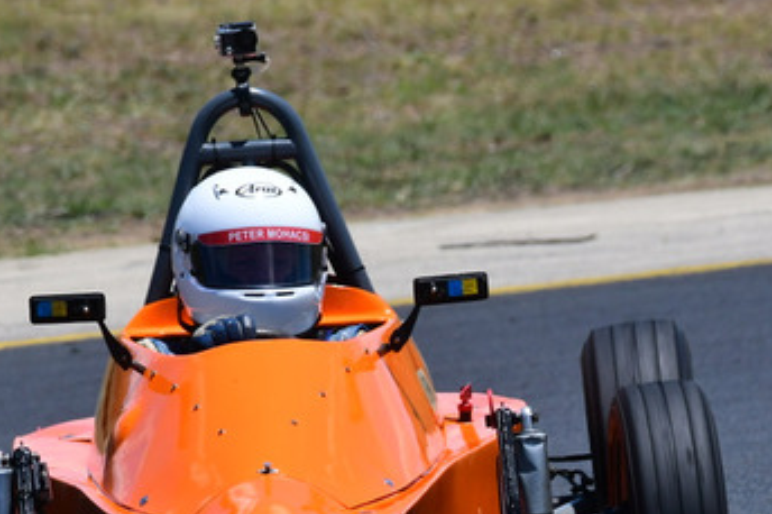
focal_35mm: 1467
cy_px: 435
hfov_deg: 1.4
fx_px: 31442
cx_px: 489
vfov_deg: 0.9
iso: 320
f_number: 11
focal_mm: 420
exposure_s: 1/640
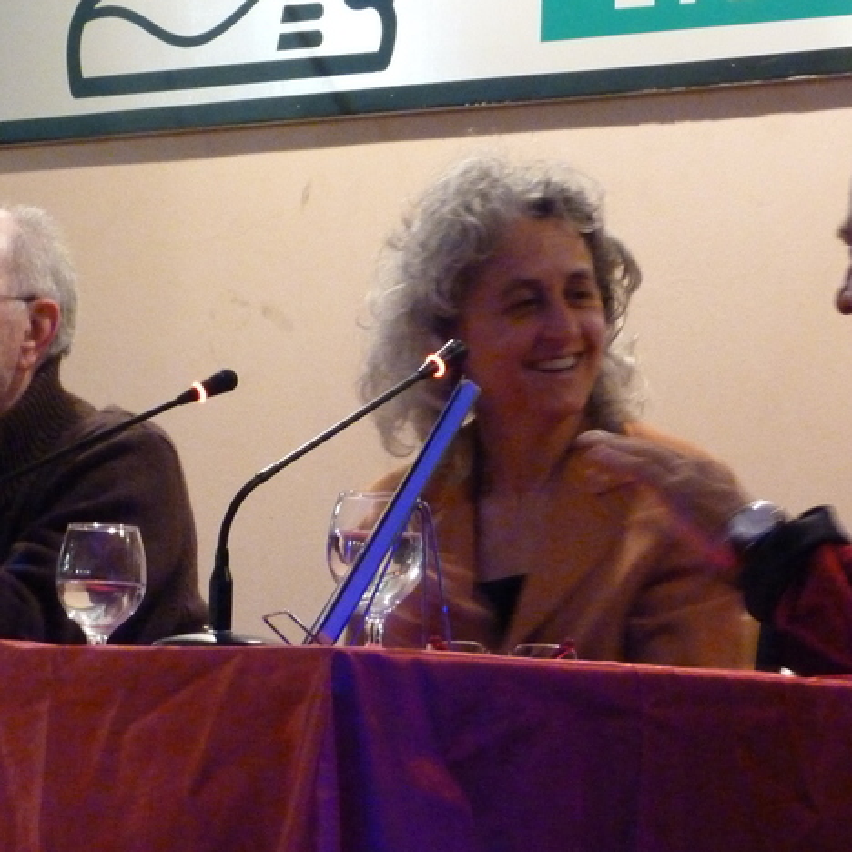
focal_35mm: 214
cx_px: 408
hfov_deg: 8.2
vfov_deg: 8.2
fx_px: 5959
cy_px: 501
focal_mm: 21.2
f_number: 3.5
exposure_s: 1/10
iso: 800
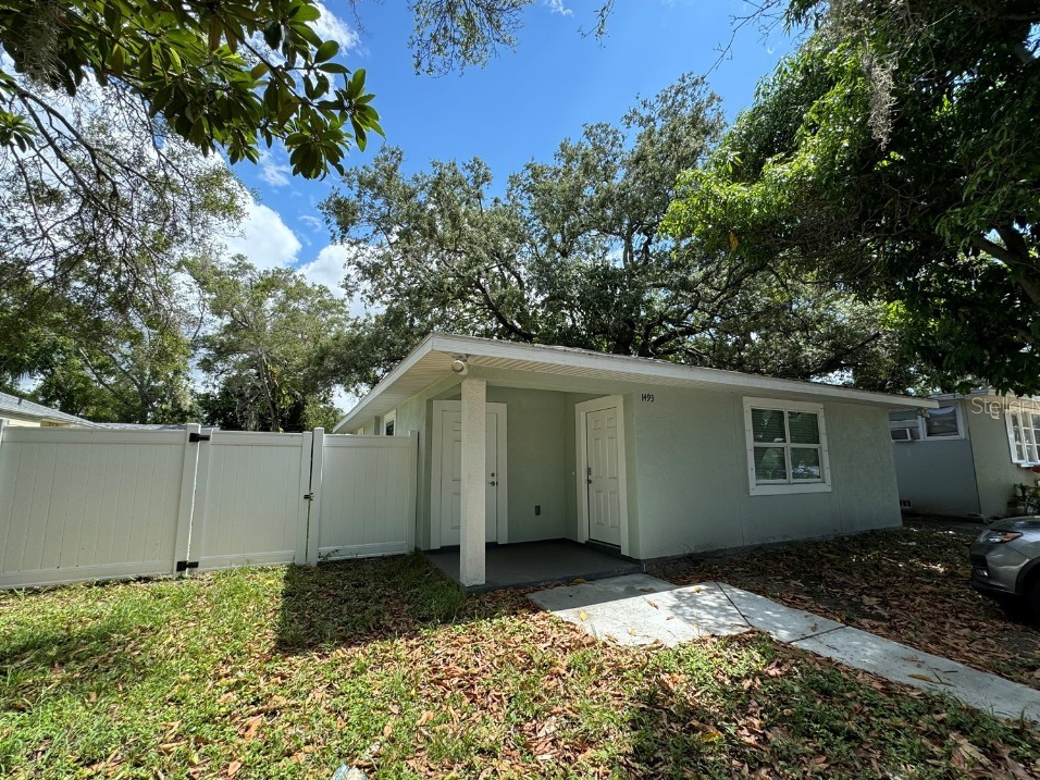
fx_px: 451
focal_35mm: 15
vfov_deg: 81.7
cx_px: 517
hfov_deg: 98.2
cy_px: 405
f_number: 2.2
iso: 40
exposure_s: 1/591
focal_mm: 2.22
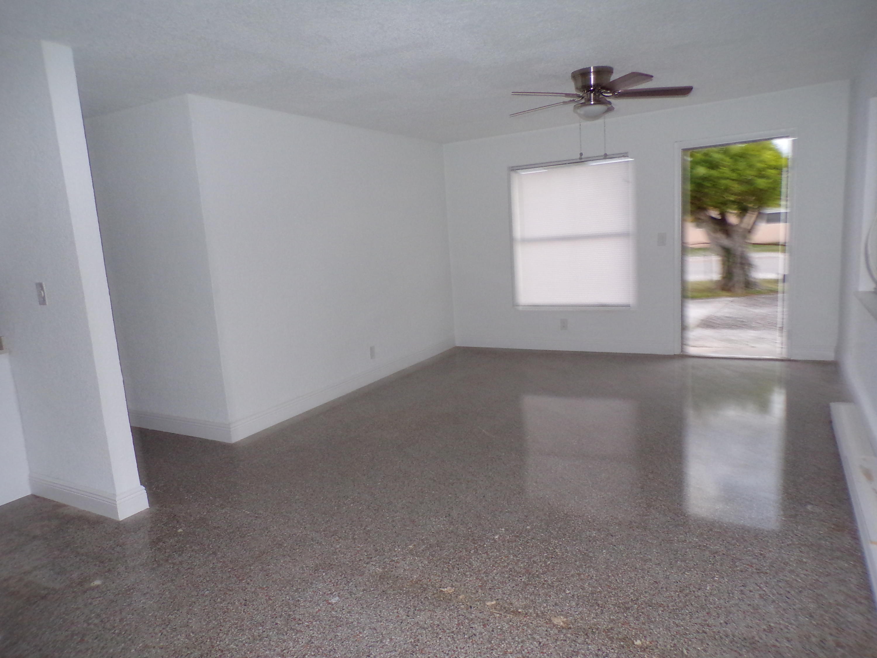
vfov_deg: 56.8
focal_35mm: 24
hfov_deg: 71.6
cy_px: 329
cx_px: 438
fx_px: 608
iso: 322
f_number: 3
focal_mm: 4.3
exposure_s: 1/17
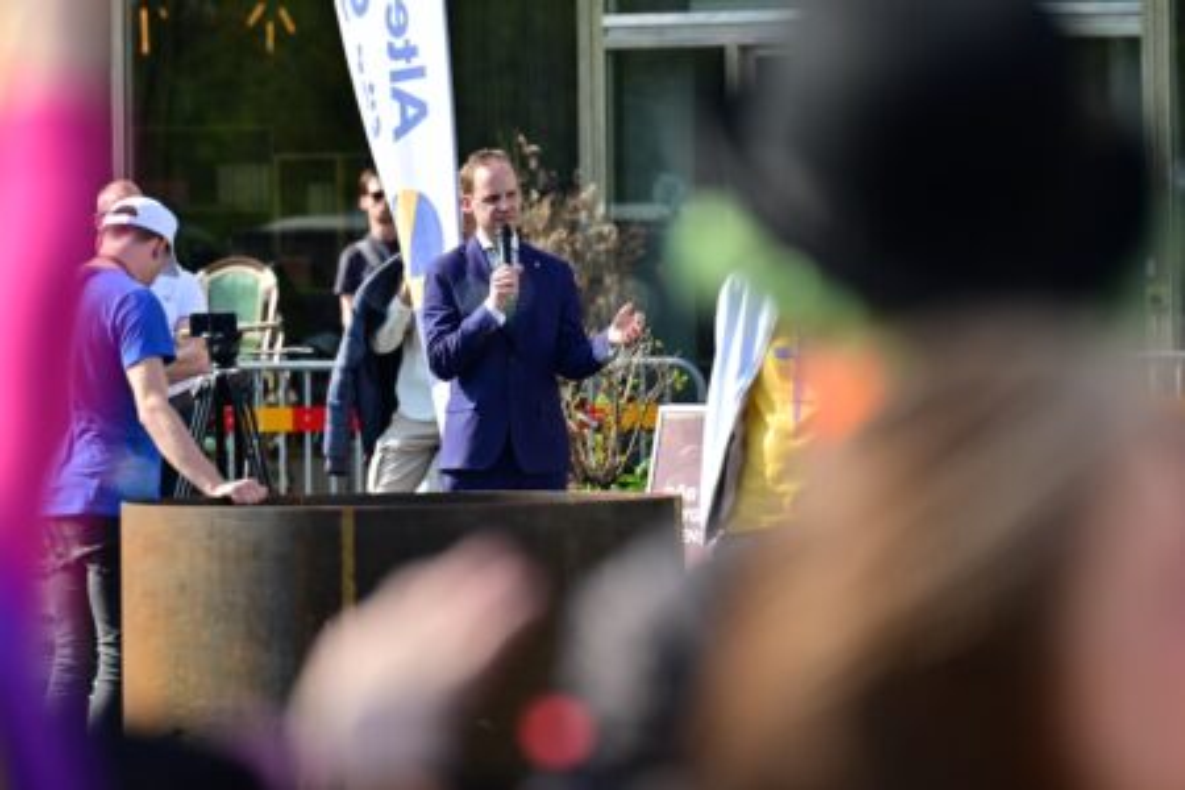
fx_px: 9874
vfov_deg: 4.6
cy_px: 395
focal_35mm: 300
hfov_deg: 6.9
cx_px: 592
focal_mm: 200
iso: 640
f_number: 4
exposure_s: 1/3200
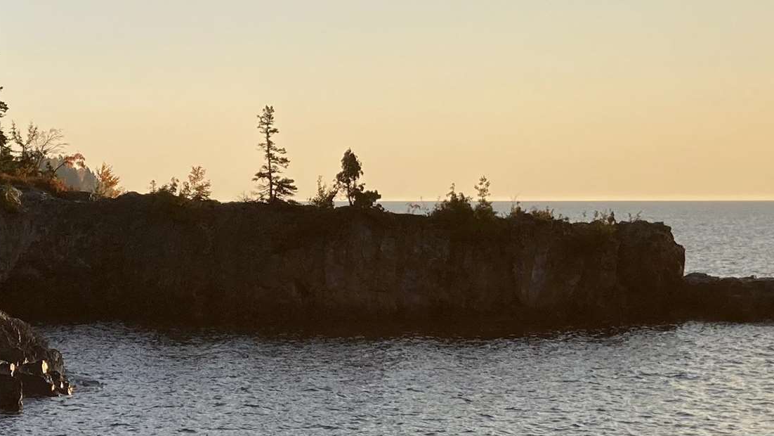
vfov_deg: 14.2
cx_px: 91
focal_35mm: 85
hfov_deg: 24.4
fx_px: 1745
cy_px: 213
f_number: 1.8
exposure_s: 1/1297
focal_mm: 3.99
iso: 20
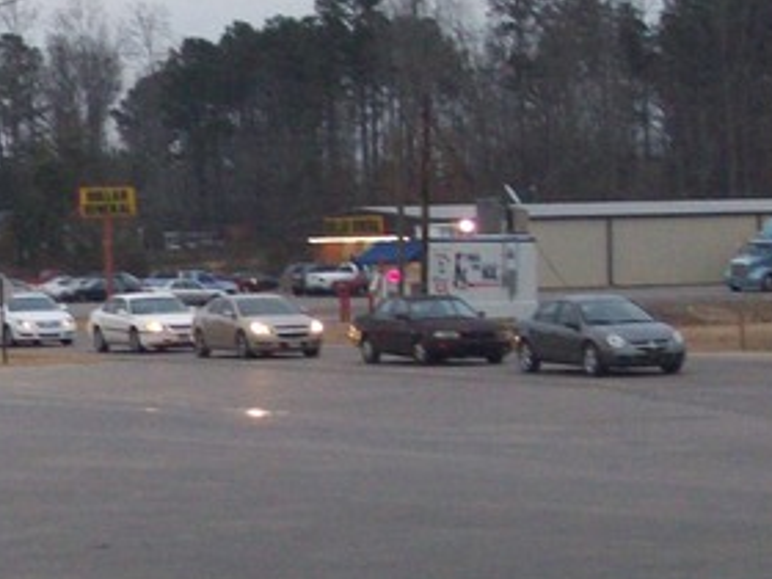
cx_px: -207
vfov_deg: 9.3
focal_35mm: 160
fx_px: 3568
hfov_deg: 12.0
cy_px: 423
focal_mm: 9.4
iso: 200
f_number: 3.4
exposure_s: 1/84.5
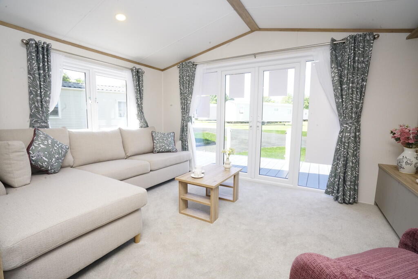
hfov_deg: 96.7
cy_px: 140
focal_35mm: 16
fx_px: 186
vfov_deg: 73.8
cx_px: 209
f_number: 18
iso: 2000
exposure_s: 1/60
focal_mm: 16
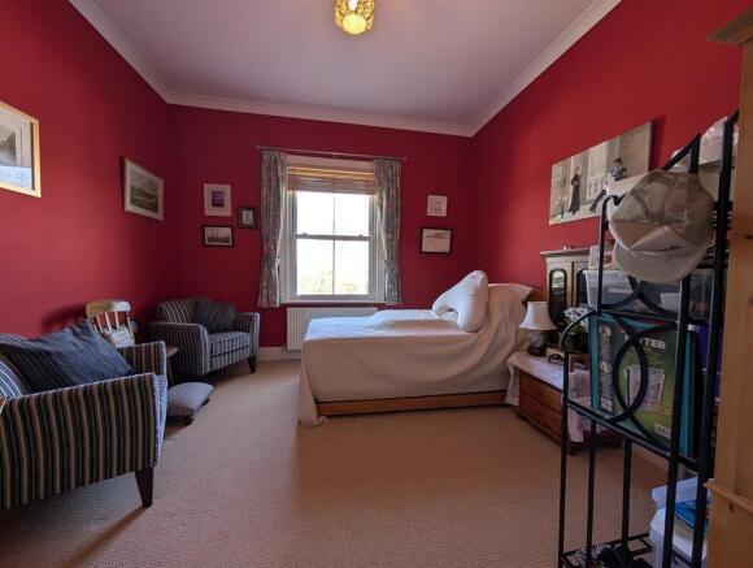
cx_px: 376
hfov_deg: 110.4
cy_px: 284
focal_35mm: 12
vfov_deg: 94.7
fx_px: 261
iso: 70
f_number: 1.7
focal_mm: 2.02
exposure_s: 1/103
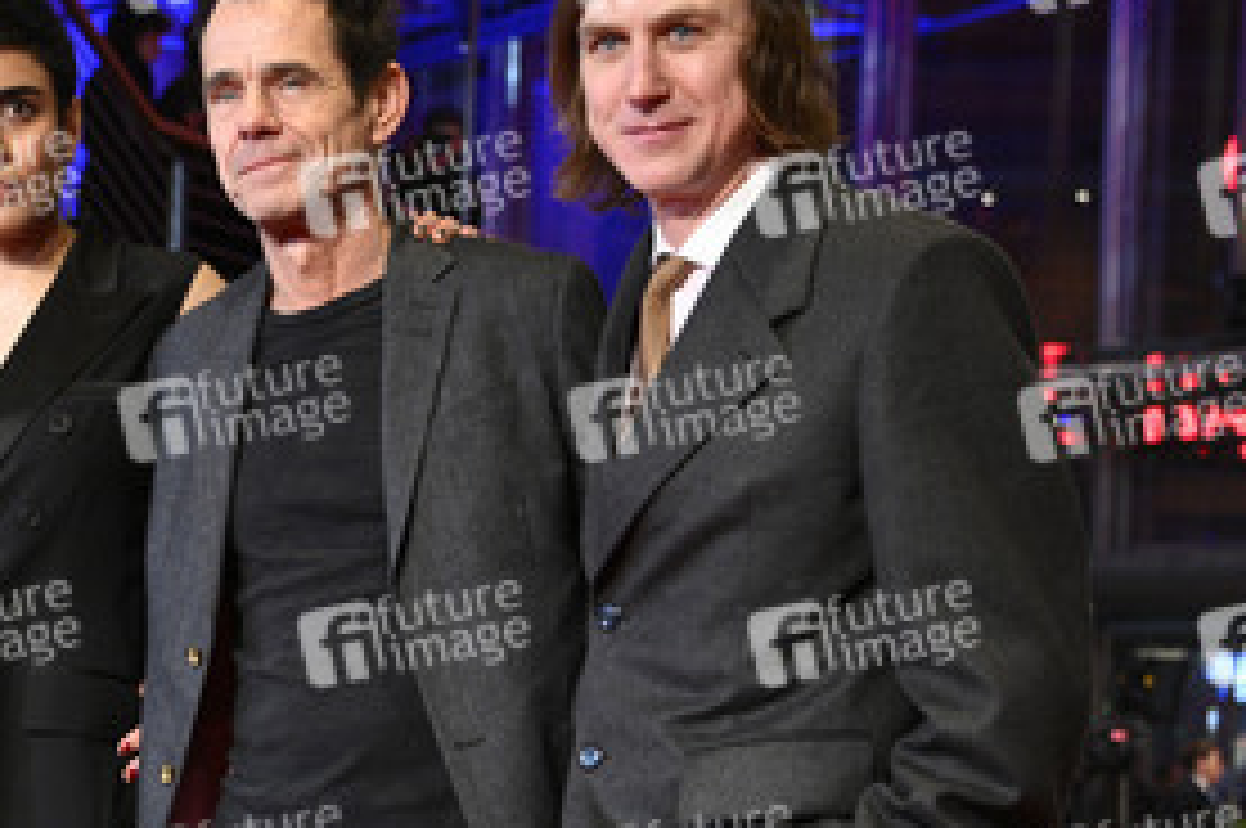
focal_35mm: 106
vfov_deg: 12.9
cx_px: 295
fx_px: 3664
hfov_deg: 19.2
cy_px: 522
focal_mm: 65
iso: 5000
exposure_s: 1/200
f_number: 5
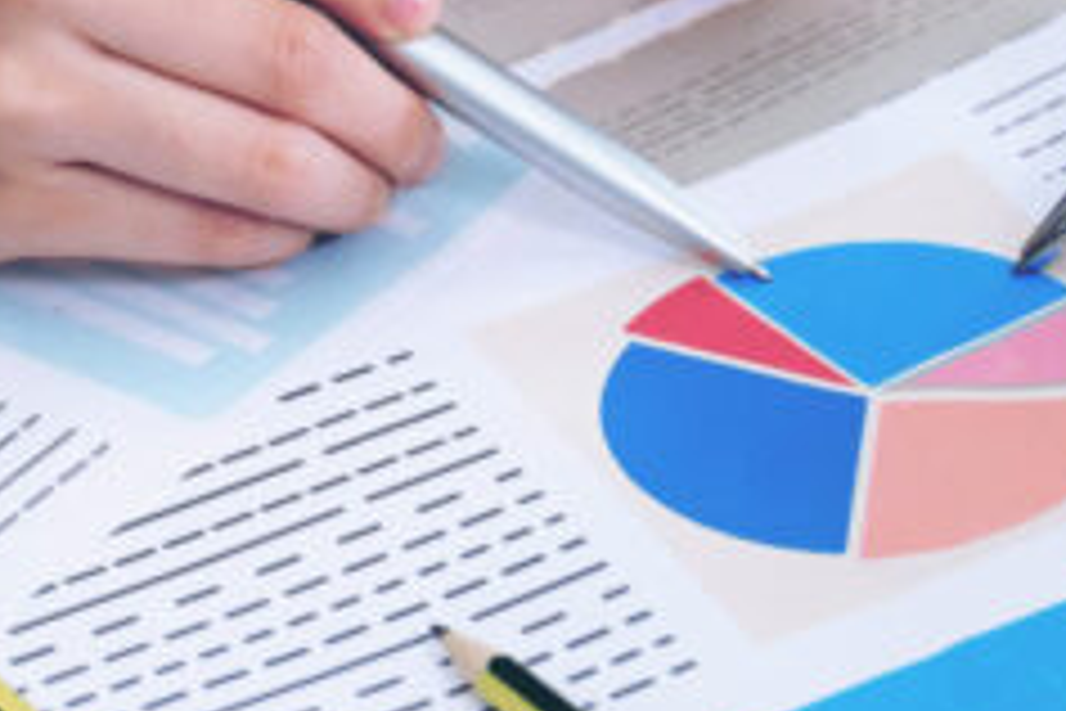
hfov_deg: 10.8
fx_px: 5626
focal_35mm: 190
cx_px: 450
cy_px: 547
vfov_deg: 7.2
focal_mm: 44
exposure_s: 1/160
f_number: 2.8
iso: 400
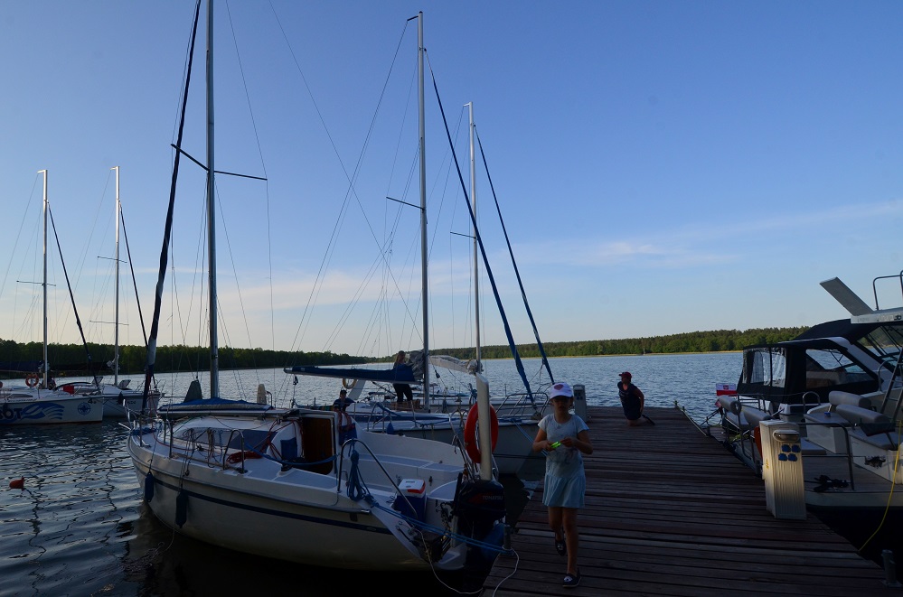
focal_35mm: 18
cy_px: 298
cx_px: 452
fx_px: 450
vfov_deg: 67.1
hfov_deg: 90.1
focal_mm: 12
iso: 400
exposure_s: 1/500
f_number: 10
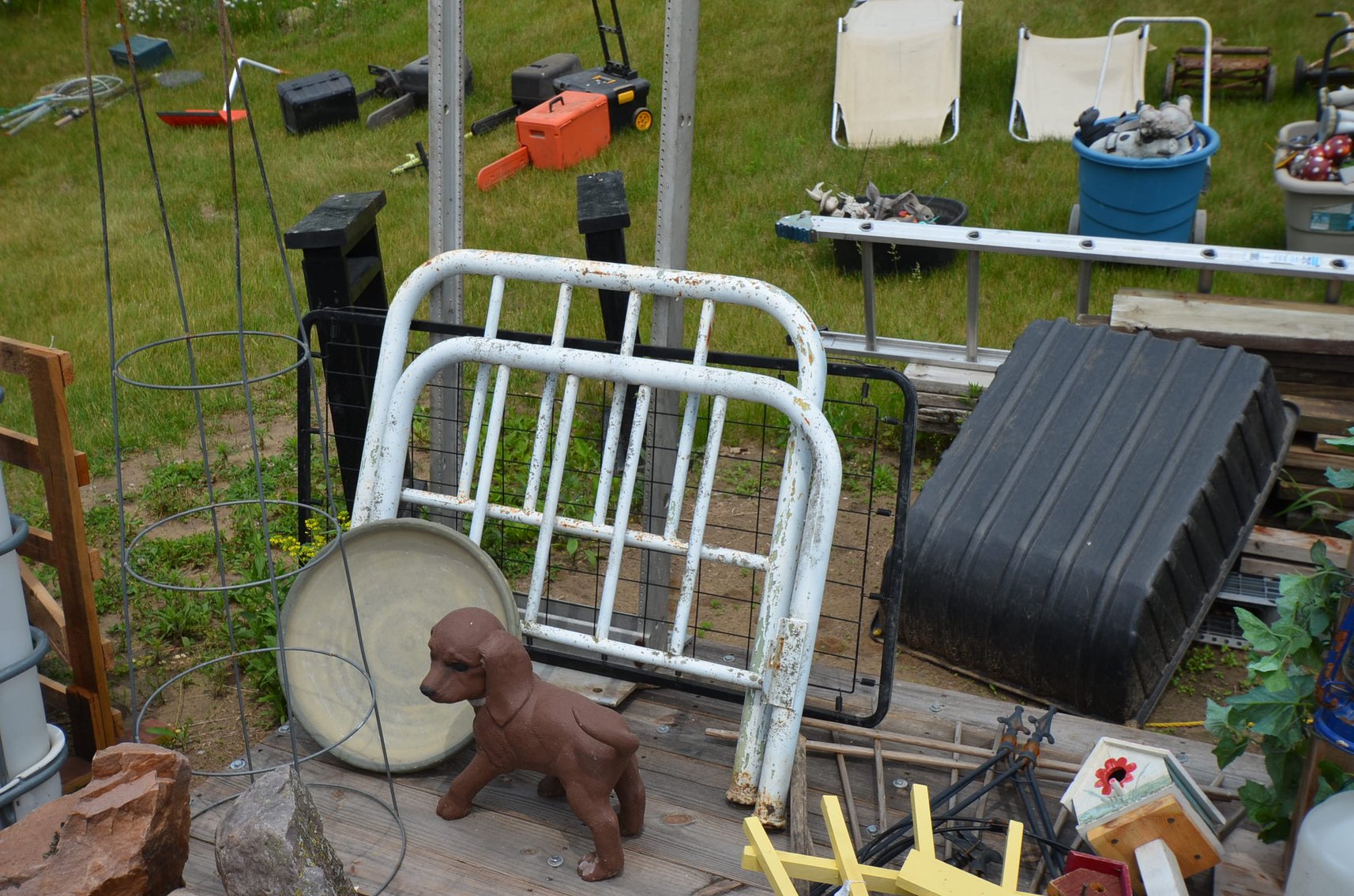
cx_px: 677
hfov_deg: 53.2
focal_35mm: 36
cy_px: 448
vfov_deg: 36.7
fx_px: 1351
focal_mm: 24
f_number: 8
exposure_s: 1/250
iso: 100
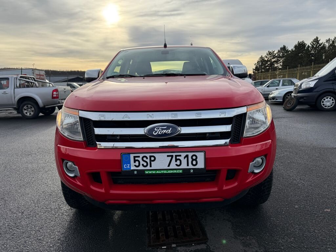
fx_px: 233
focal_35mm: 24
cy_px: 126
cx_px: 168
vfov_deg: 56.8
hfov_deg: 71.6
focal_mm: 6.76
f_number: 1.78
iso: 80
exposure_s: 1/2801
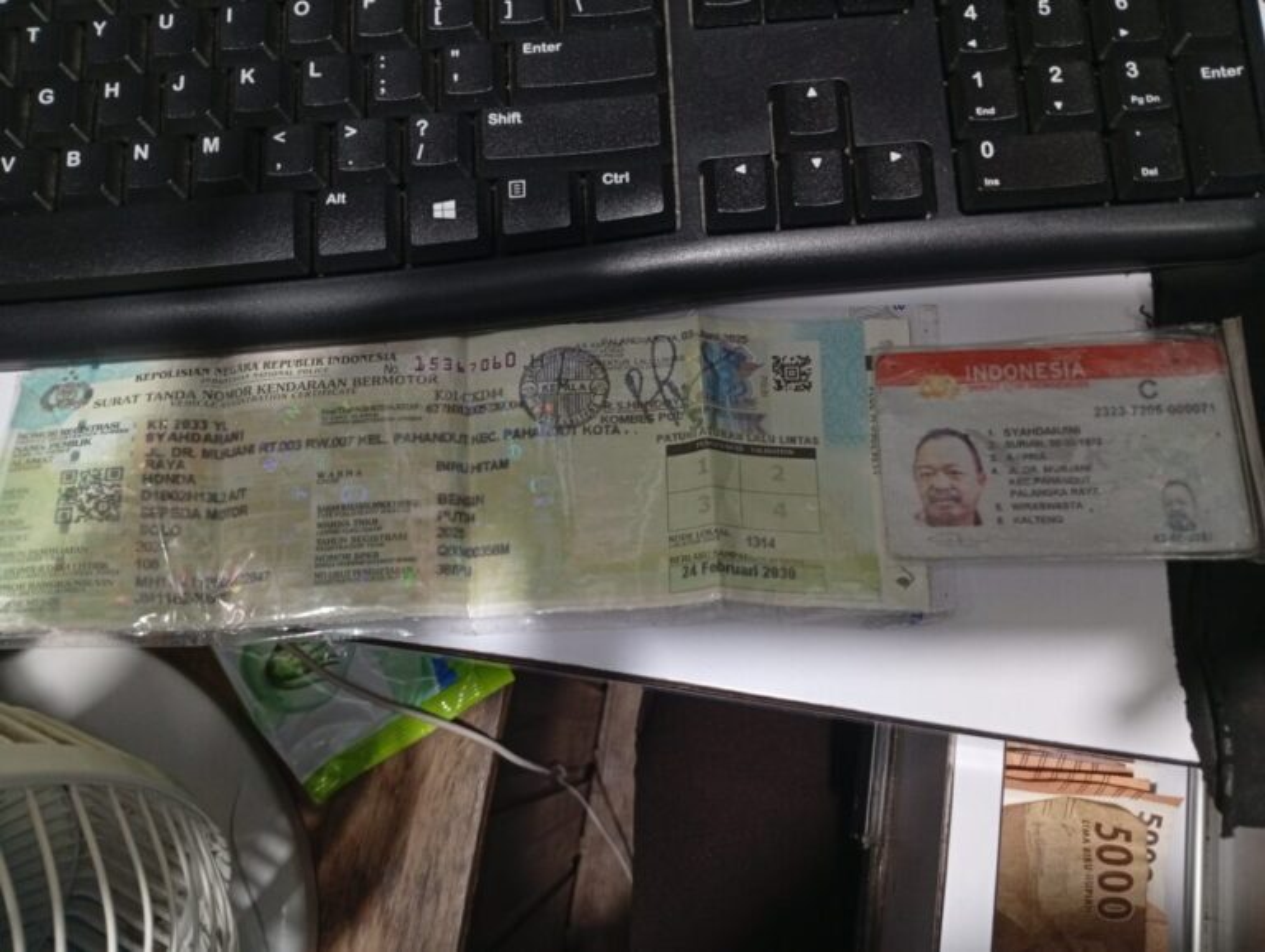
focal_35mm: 27
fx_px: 988
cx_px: 632
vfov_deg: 51.5
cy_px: 476
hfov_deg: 65.3
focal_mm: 3.98
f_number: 1.8
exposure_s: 1/20
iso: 649
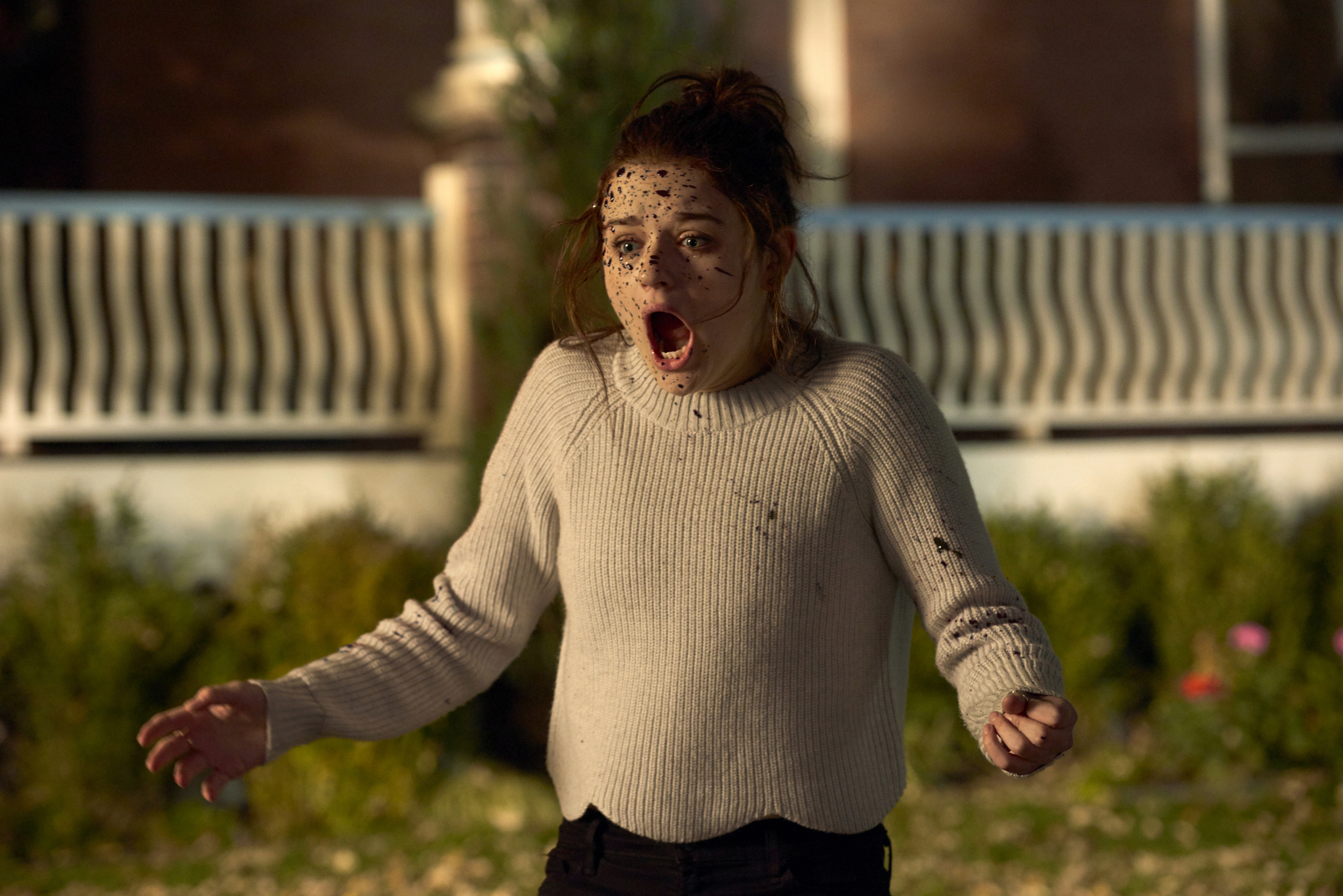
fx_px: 3805
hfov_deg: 20.0
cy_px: 448
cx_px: 672
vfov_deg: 13.4
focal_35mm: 102
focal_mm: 102
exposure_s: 1/160
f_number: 4
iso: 2500
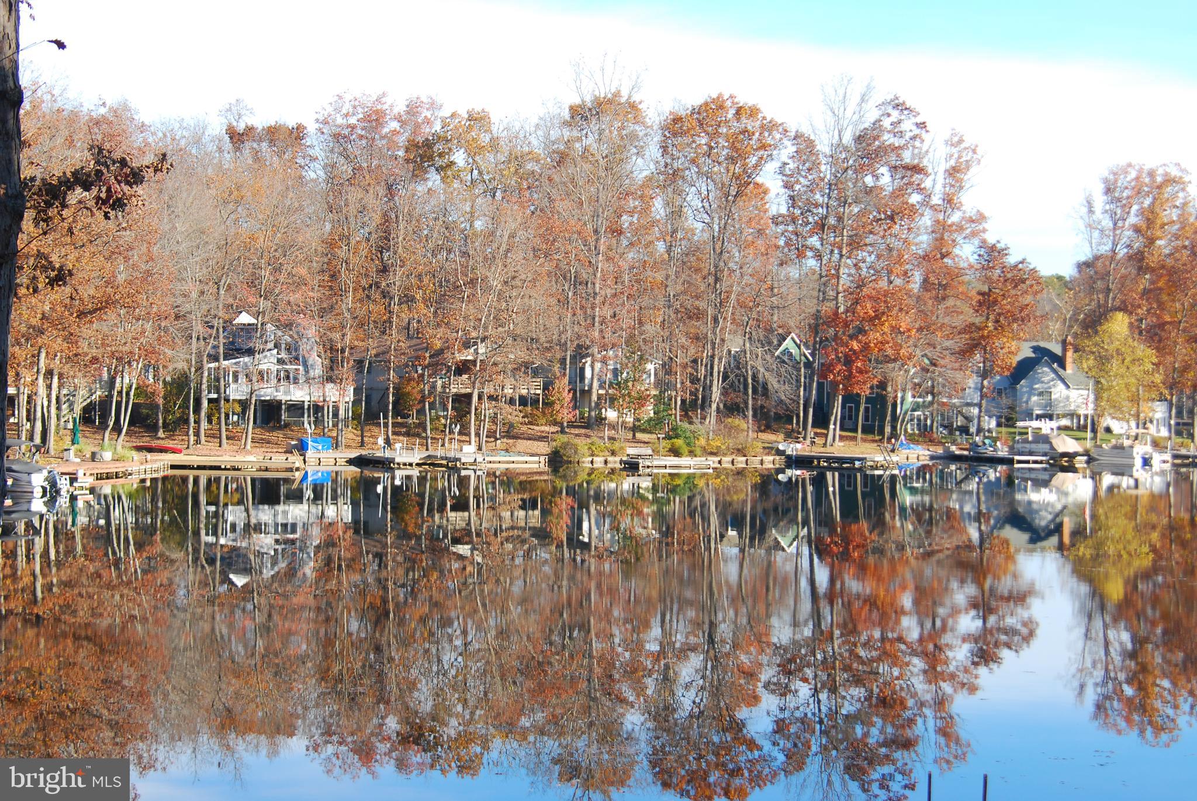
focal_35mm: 82
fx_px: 2746
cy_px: 400
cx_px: 598
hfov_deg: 24.6
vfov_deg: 16.6
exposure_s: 1/250
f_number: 8
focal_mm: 55
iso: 200
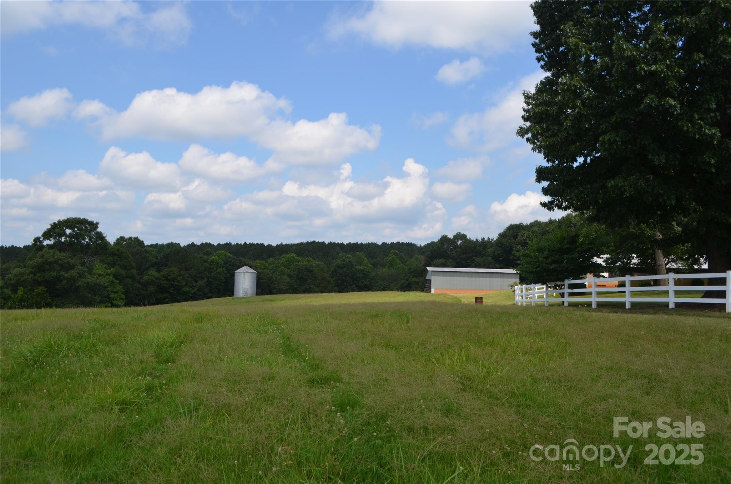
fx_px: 547
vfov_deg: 47.7
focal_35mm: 27
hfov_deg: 67.5
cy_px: 242
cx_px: 366
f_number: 8
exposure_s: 1/250
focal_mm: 18
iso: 110
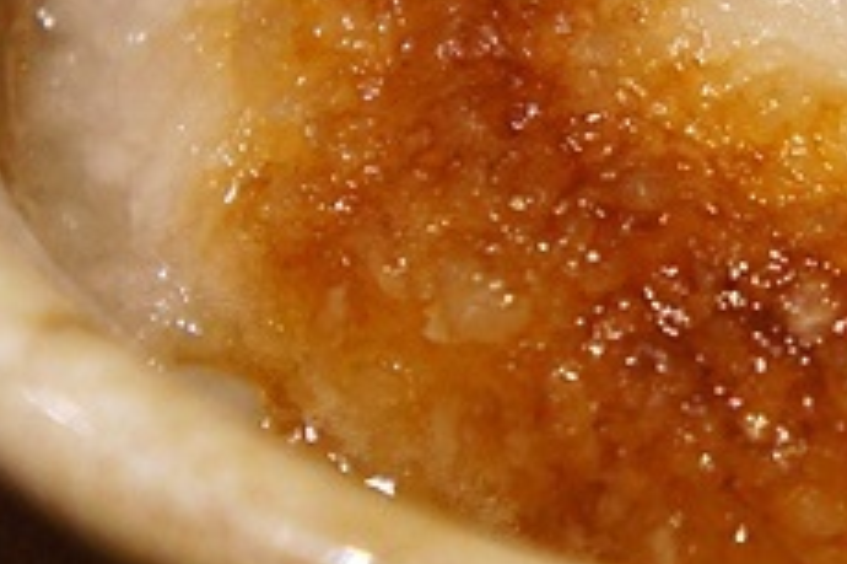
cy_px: 120
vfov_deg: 5.6
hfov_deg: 8.3
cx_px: 939
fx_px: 5807
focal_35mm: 247
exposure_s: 1/80
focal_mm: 42
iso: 1600
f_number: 5
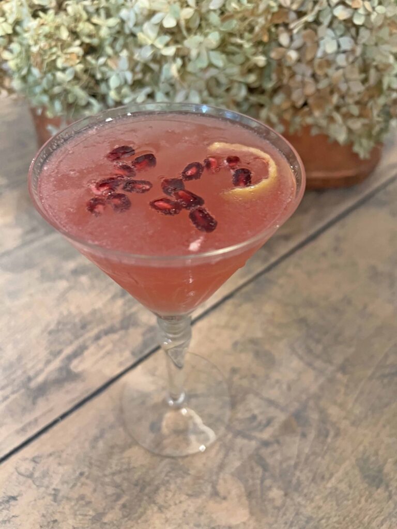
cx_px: 198
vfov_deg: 67.3
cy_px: 264
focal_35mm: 26
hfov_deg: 53.1
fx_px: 398
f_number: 1.5
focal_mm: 5.7
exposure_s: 1/40
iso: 400
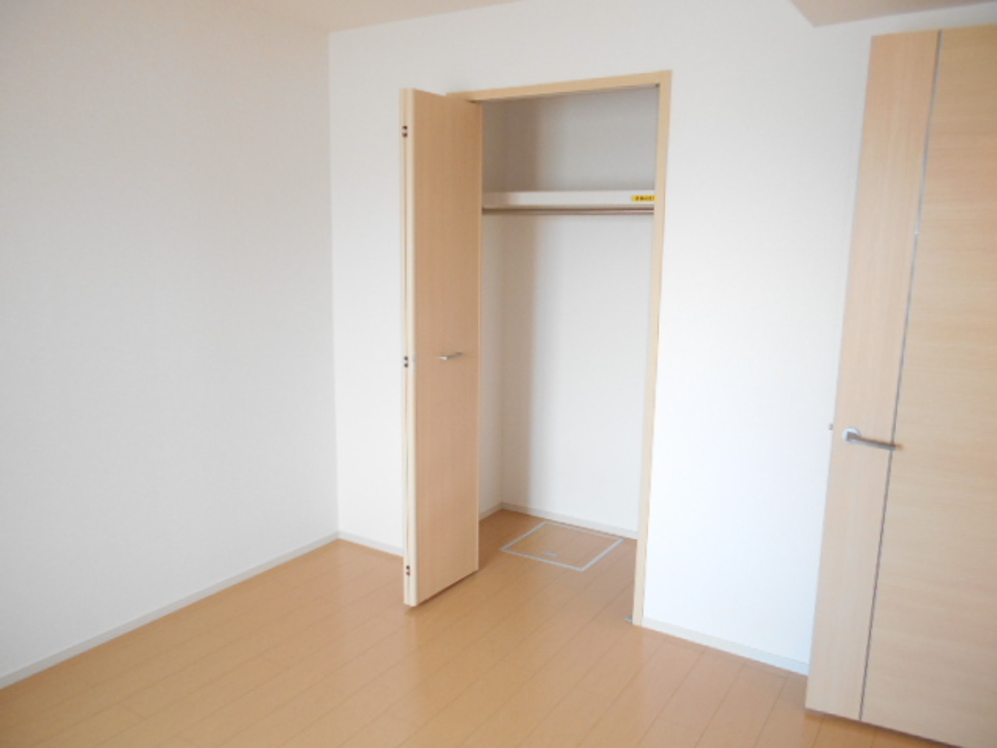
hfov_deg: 67.3
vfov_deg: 53.1
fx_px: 749
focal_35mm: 26
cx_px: 498
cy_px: 374
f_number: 3.2
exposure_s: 1/30
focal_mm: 4.6
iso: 320
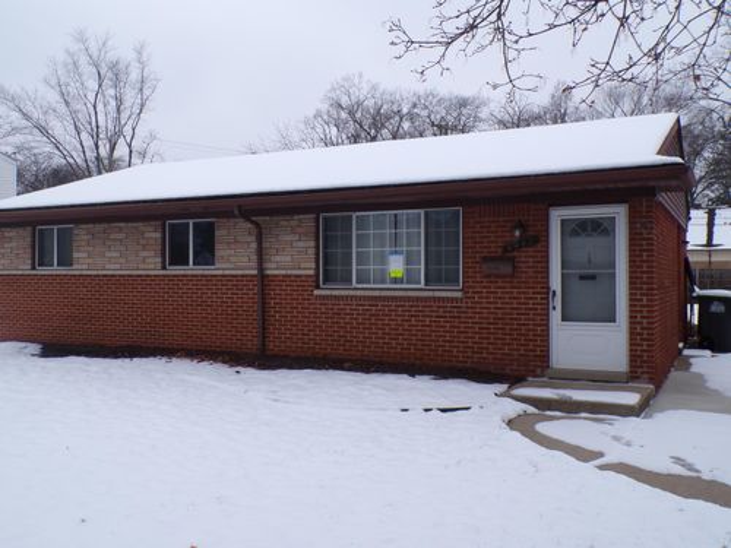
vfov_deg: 44.2
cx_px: 366
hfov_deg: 56.8
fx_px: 676
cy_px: 274
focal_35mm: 32
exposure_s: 1/280
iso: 100
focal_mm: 5.8
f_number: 4.8
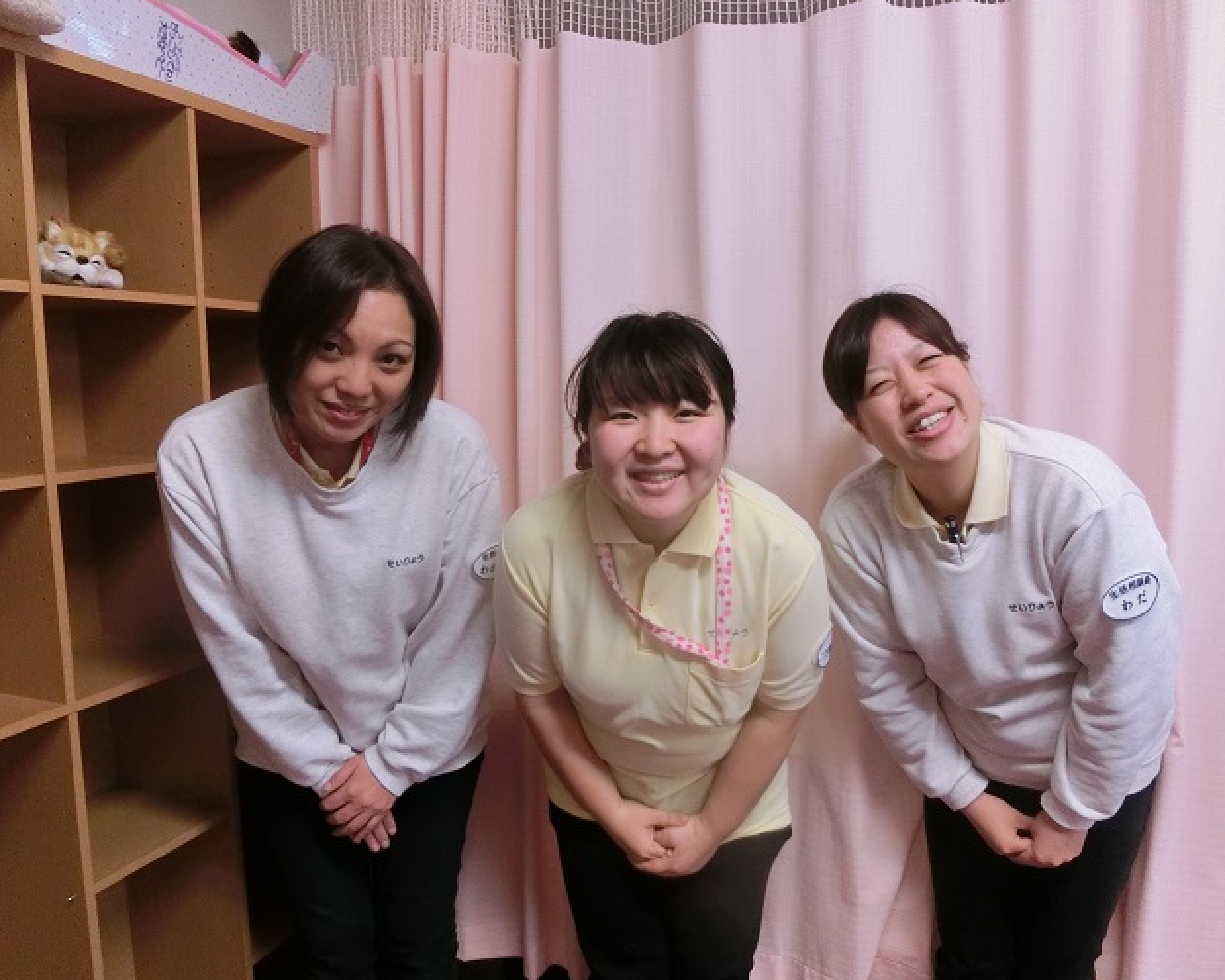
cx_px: 641
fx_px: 979
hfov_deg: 64.0
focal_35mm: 27
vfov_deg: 53.2
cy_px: 495
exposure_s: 1/40
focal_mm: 4.5
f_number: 3.5
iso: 400
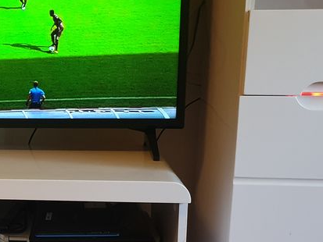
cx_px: -12
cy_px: 173
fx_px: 588
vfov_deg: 23.1
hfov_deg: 28.5
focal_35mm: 63
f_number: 2.4
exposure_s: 1/50
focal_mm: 4.3
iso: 250
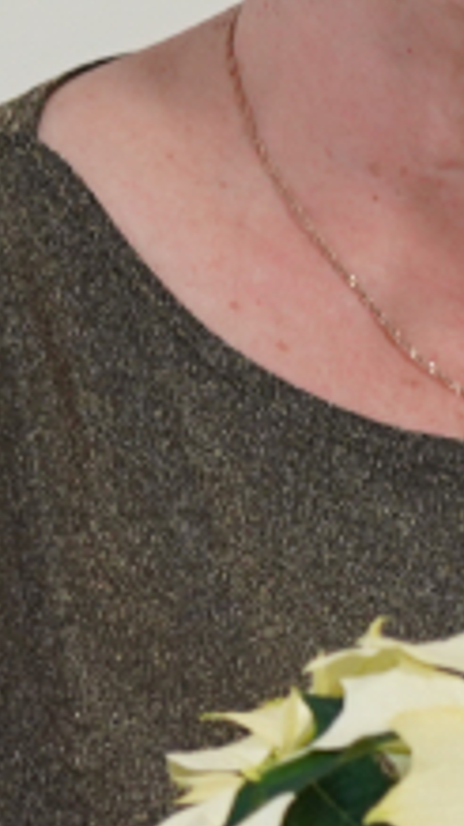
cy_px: 153
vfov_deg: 3.6
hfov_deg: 2.0
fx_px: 13095
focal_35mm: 598
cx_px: 1105
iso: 1250
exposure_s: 1/160
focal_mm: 96
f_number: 4
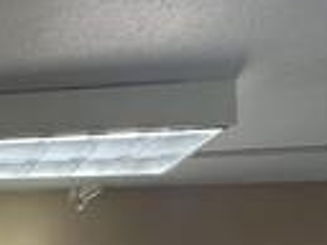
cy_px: 345
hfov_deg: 20.5
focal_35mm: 70
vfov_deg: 19.0
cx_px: -248
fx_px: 661
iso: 250
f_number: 2.2
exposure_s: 1/120
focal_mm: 2.22
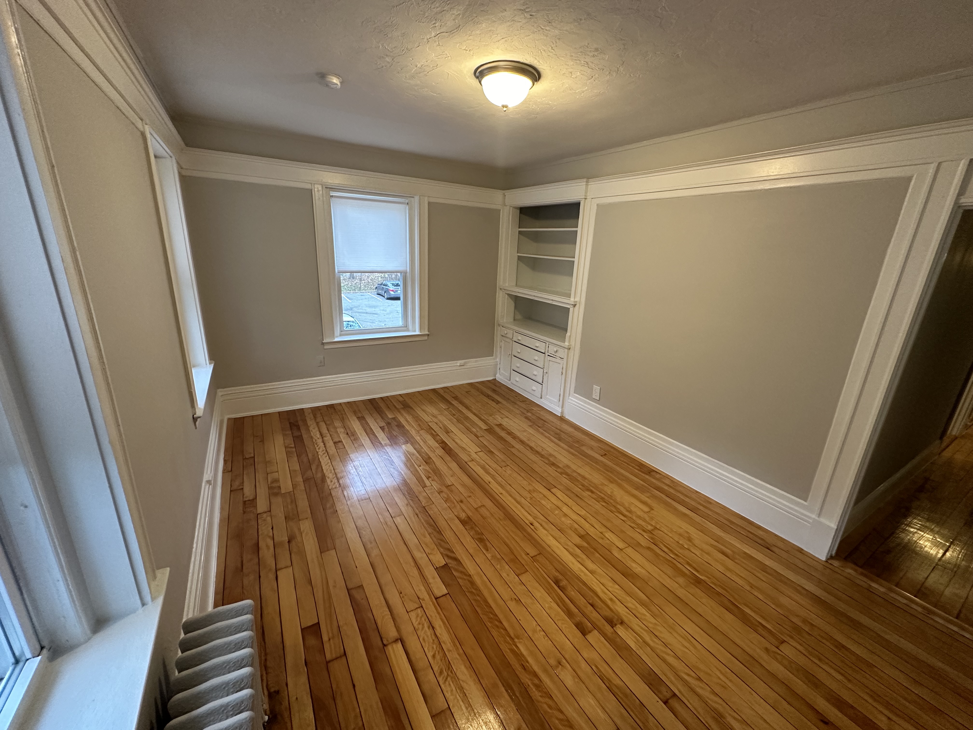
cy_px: 365
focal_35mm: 14
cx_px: 486
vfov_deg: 85.7
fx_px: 394
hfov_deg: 102.1
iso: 250
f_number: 2.2
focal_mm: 2.22
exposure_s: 1/60
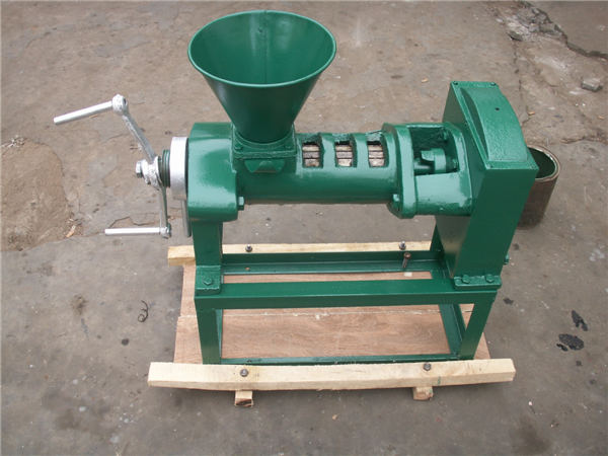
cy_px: 228
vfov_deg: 38.7
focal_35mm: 37
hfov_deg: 50.1
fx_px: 650
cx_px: 304
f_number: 3.5
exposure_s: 1/100
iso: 50
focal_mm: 7.7
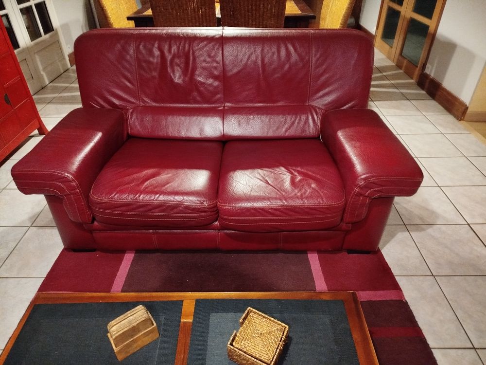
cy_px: 182
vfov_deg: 56.8
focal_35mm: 24
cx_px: 243
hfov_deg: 71.6
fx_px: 337
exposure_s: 1/17
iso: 800
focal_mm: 5.31
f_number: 1.7
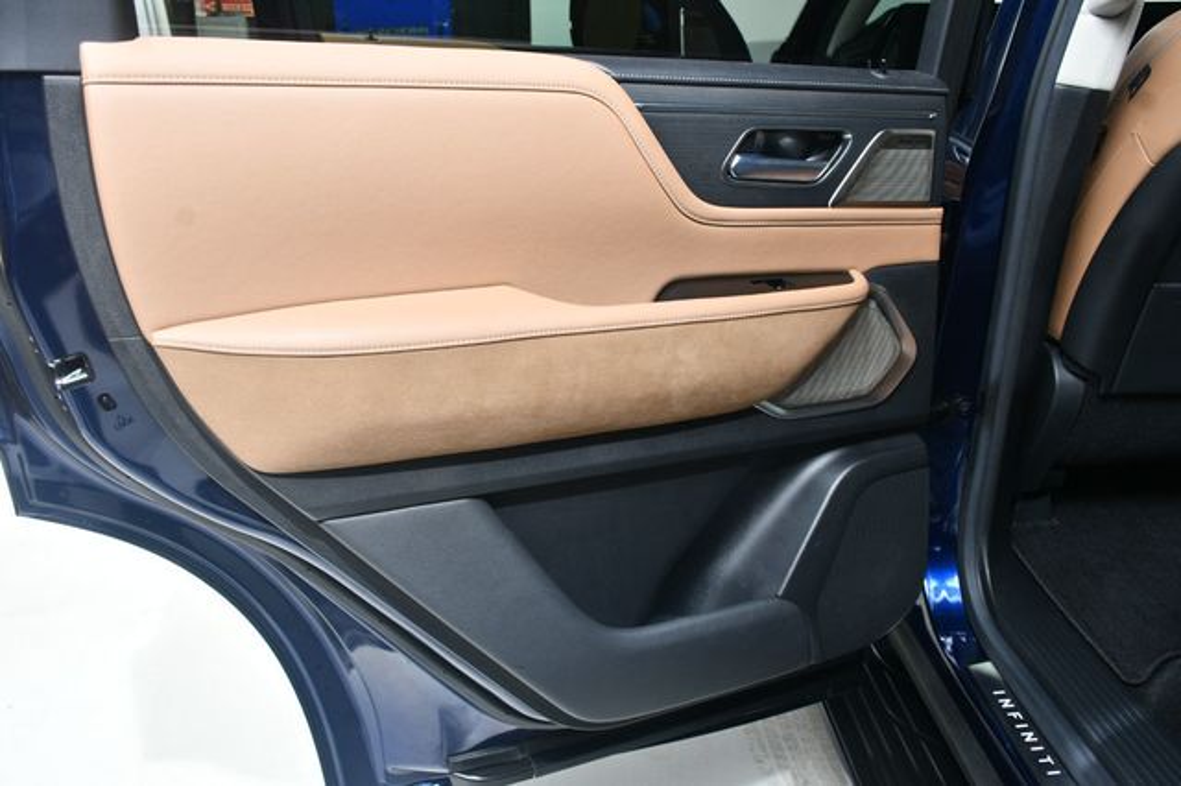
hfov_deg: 62.0
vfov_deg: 43.6
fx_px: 984
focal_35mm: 30
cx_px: 590
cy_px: 393
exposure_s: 1/160
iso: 100
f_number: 7.1
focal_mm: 20
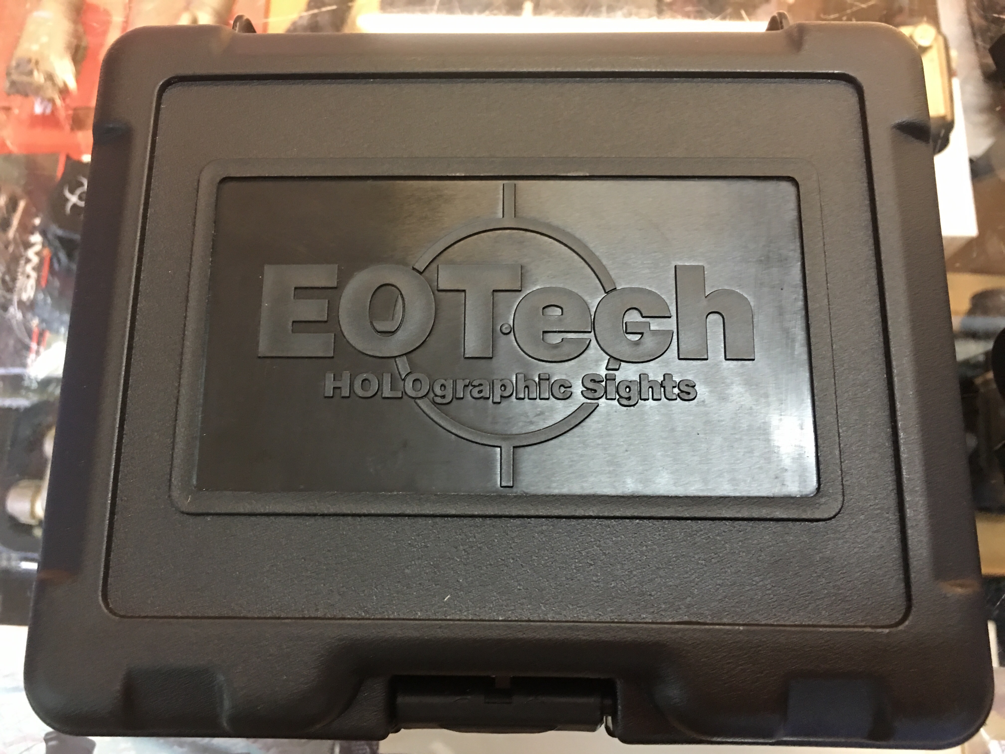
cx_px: 502
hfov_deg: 61.7
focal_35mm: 29
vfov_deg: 48.2
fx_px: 842
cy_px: 377
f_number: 2.2
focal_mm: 4.15
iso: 80
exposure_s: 1/10
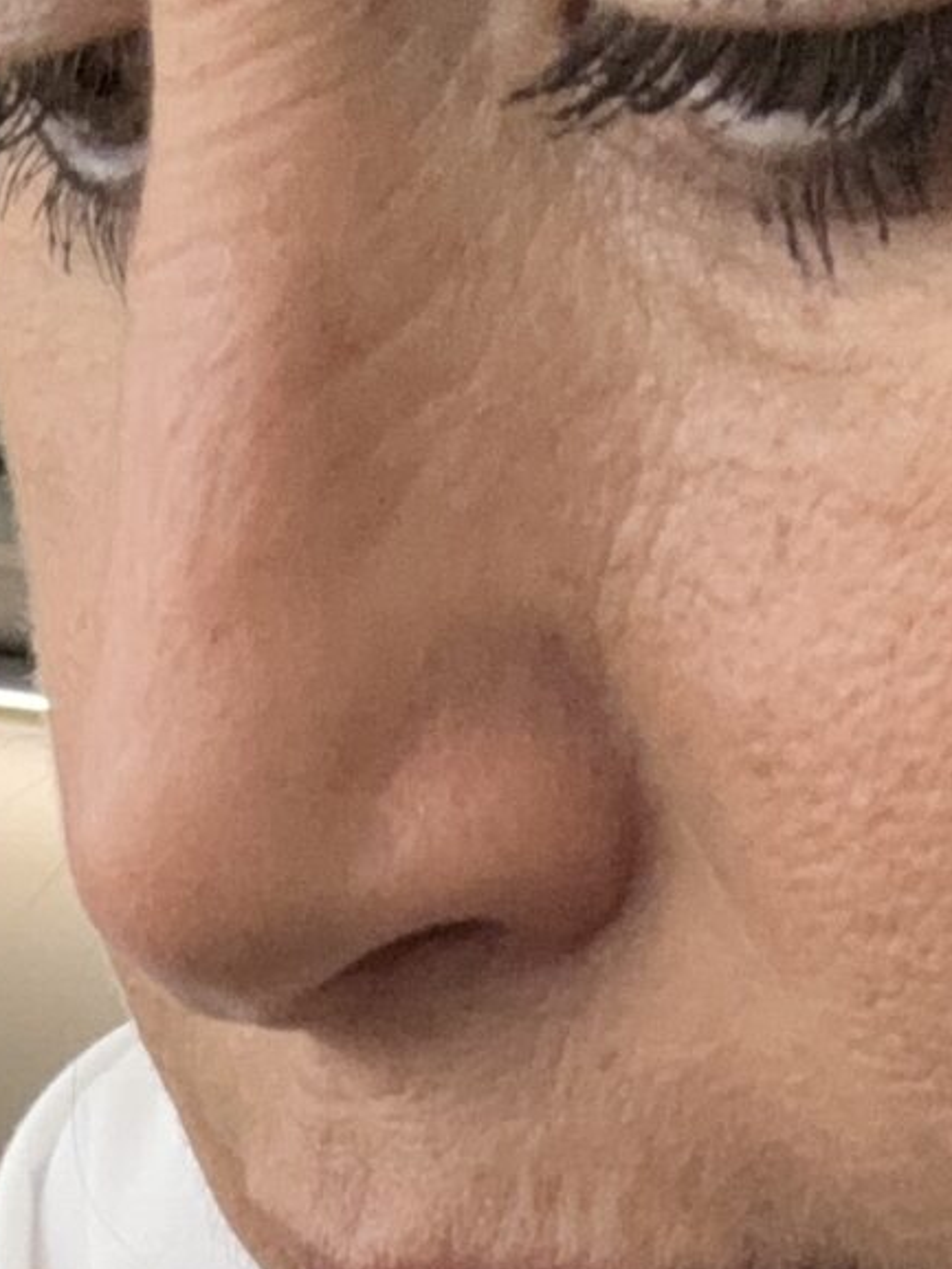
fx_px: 4875
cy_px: 2776
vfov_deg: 12.5
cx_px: -134
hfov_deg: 11.0
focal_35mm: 133
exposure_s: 1/120
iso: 64
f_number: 1.9
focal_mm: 2.69
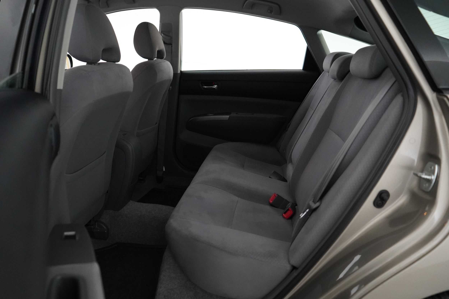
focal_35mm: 28
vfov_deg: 46.4
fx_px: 349
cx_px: 224
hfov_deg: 65.5
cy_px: 150
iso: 8000
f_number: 3.5
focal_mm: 28
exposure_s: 1/160
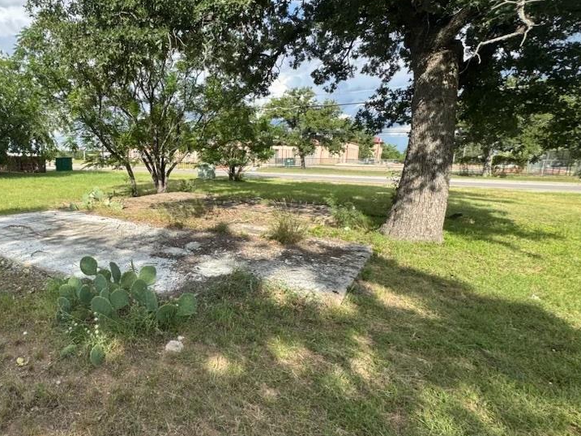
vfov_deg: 66.0
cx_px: 177
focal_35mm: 20
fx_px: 336
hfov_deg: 78.0
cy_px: 215
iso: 50
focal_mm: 2.22
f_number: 2.2
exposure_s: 1/1277
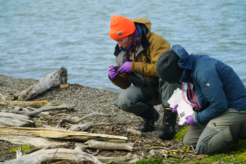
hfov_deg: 14.7
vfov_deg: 9.8
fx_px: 957
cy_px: 82
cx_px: 123
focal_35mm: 140
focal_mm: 140
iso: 160
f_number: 5.6
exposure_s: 1/160
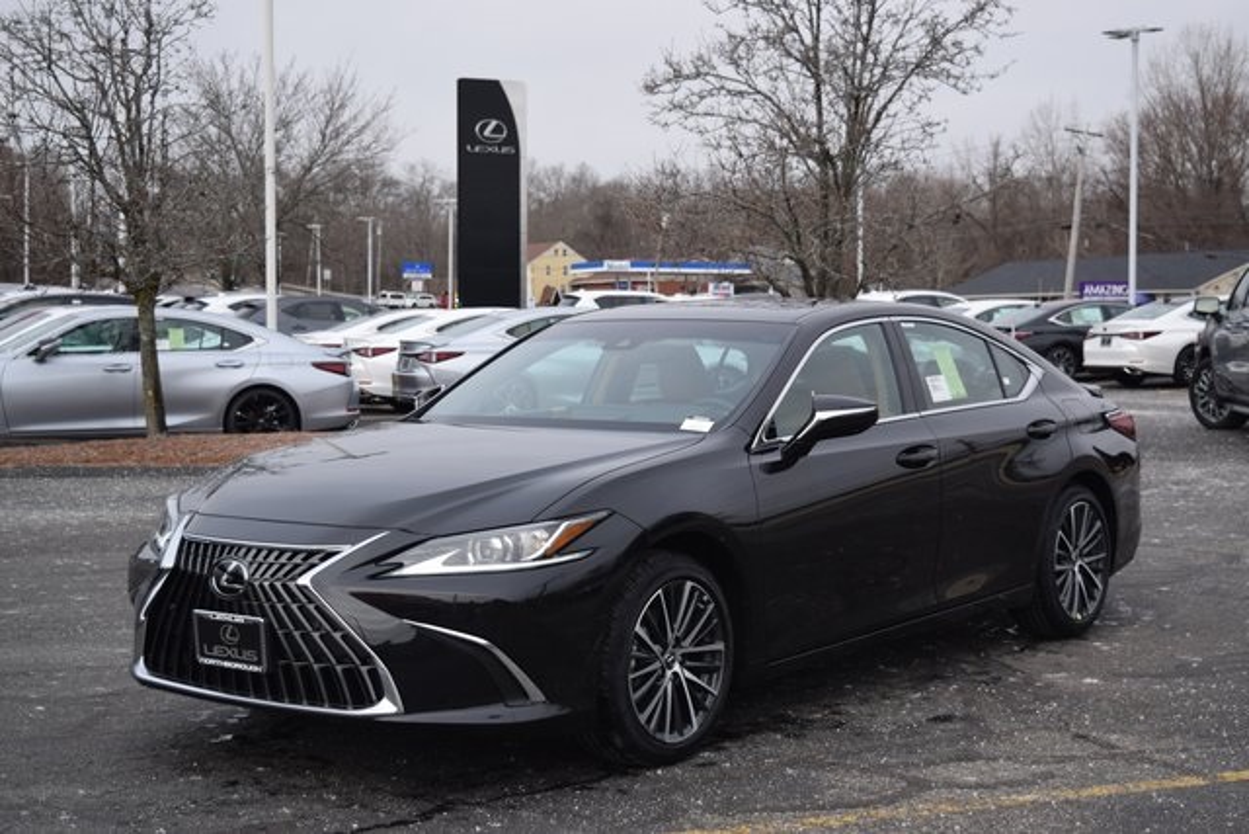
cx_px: 624
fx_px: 1978
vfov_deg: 23.8
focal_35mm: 57
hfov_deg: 35.0
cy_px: 417
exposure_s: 1/1250
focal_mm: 38
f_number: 5
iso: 400
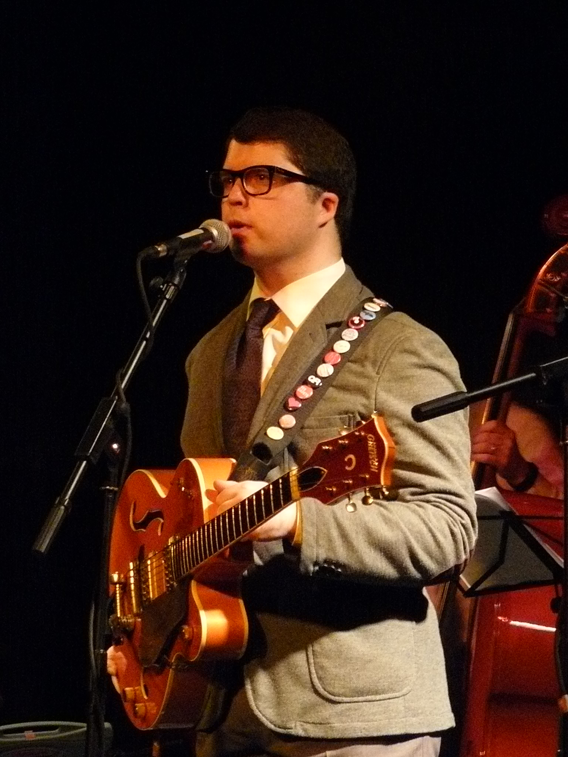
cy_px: 378
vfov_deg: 15.6
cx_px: 284
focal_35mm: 126
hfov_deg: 11.8
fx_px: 2757
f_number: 3.2
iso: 400
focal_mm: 14
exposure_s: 1/8
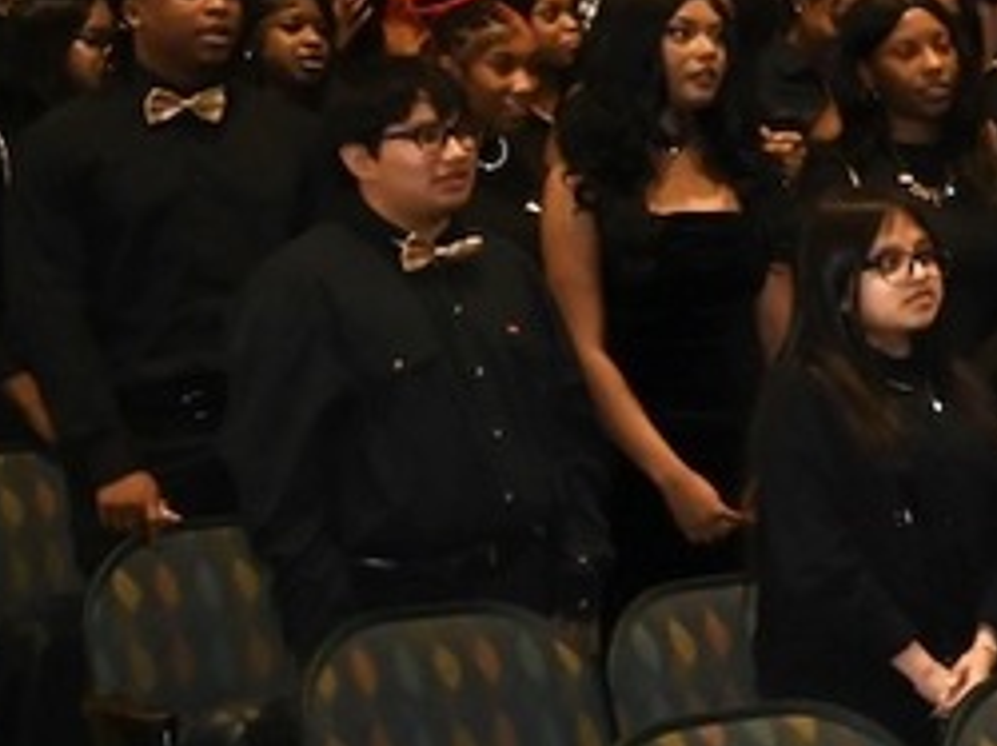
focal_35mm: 130
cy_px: 100
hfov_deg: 13.3
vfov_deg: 11.3
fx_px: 3741
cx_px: 1918
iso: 5000
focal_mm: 33
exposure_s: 1/80
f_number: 4
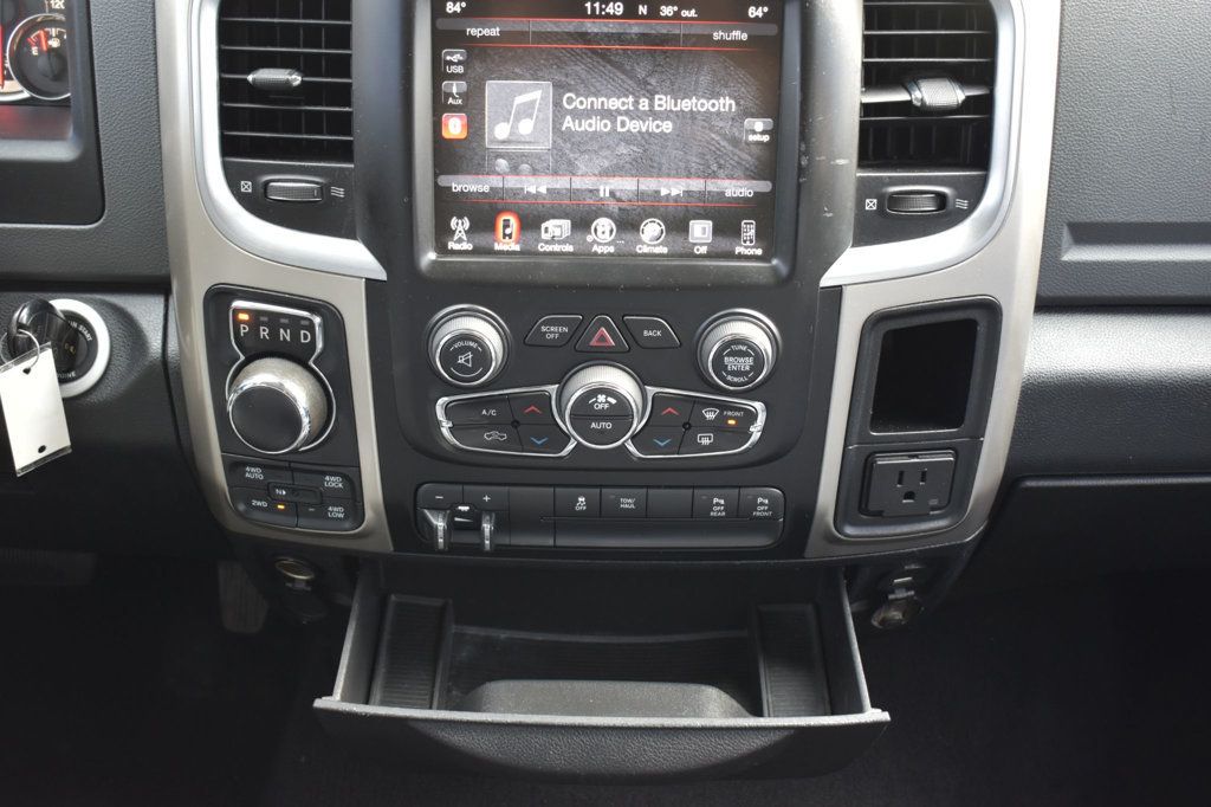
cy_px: 404
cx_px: 606
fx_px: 1513
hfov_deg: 43.6
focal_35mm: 45
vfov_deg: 29.8
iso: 640
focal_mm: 30
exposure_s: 1/30
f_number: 4.2
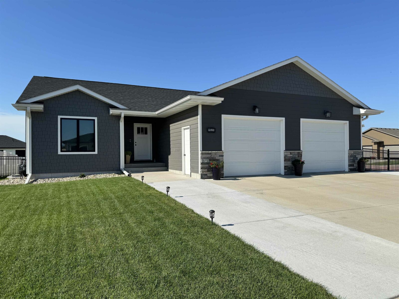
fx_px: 277
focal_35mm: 24
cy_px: 150
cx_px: 200
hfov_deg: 71.6
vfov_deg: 56.8
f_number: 1.78
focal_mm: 6.76
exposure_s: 1/5348
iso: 80
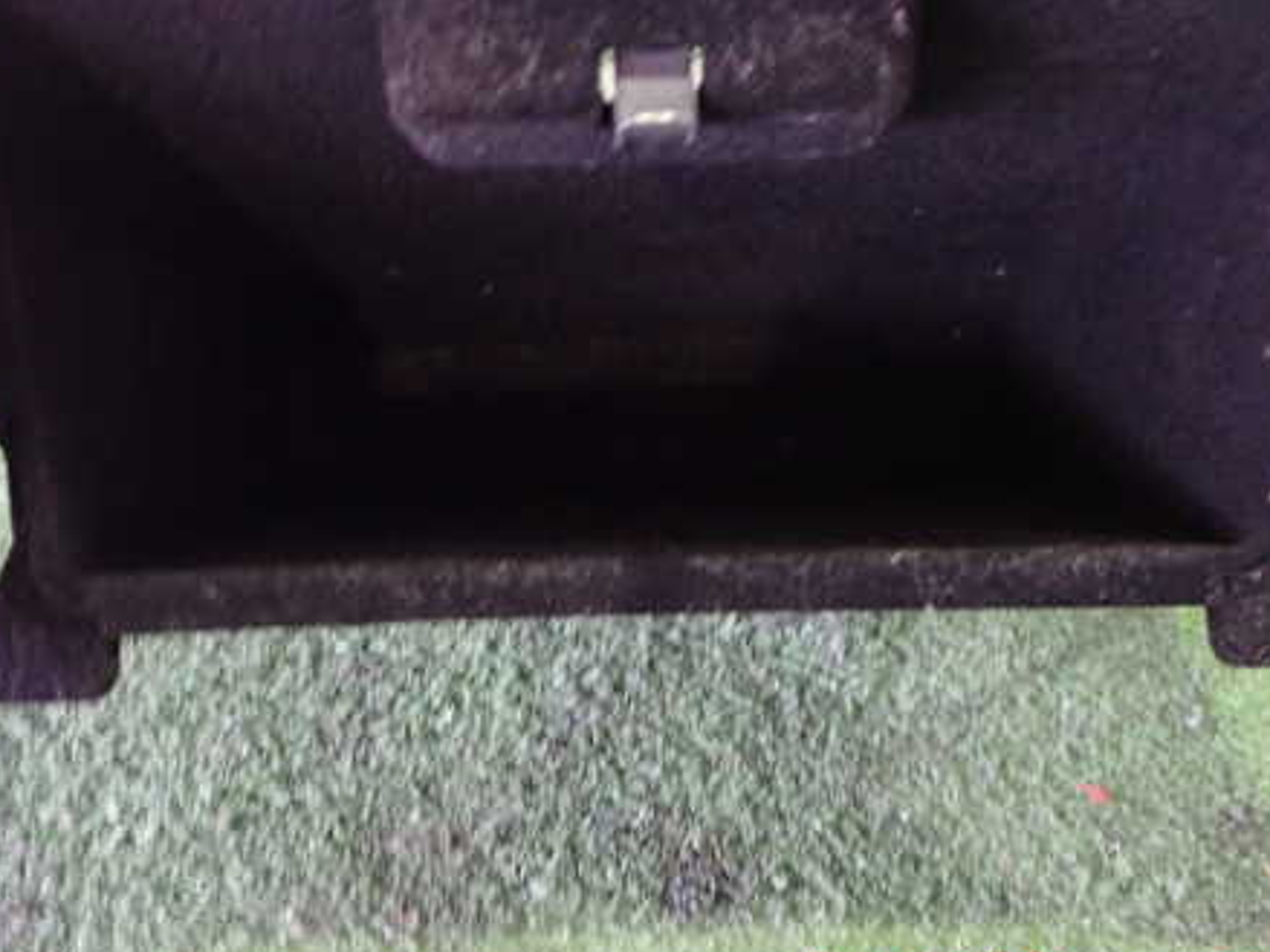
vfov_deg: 35.0
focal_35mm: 41
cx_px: 602
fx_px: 1504
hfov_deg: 45.8
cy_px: 370
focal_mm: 5.4
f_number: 2.3
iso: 800
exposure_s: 1/13
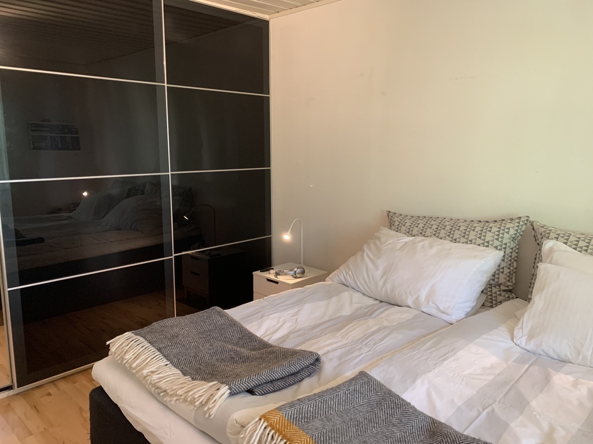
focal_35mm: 26
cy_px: 222
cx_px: 296
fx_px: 445
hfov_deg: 67.3
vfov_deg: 53.1
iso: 250
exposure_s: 1/60
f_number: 1.8
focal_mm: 4.25
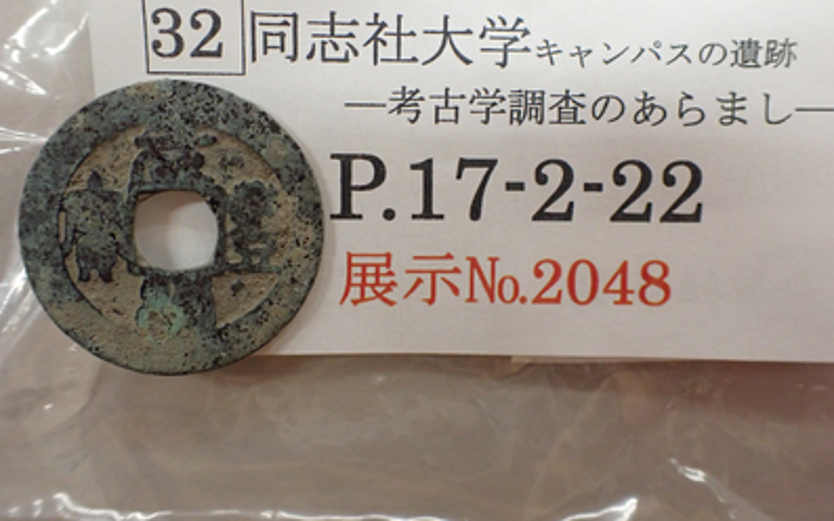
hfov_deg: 59.7
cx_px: 416
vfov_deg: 39.3
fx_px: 727
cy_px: 210
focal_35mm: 32
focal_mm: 5.4
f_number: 2.3
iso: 800
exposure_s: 1/125
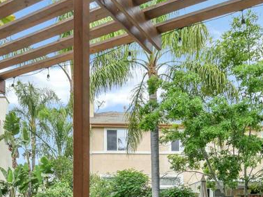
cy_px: 230
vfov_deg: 31.5
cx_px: 139
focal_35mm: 39
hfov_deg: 47.9
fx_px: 296
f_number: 5.6
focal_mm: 10
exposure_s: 1/80
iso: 200
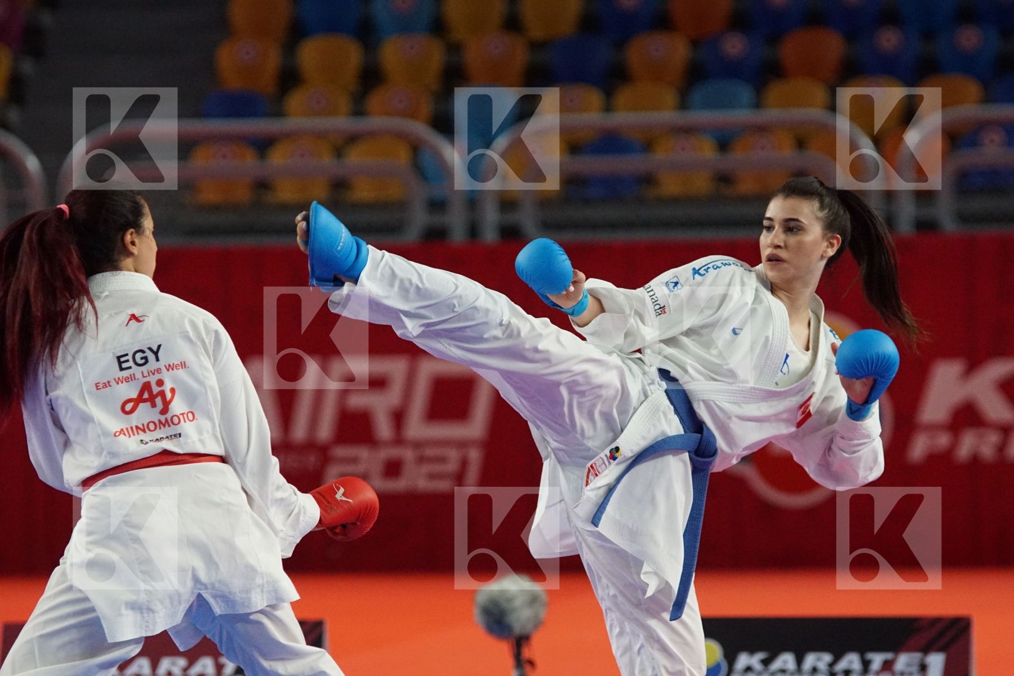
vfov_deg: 5.7
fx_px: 6759
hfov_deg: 8.6
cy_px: 338
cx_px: 507
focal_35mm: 240
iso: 3200
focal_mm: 160
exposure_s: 1/2000
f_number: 2.8
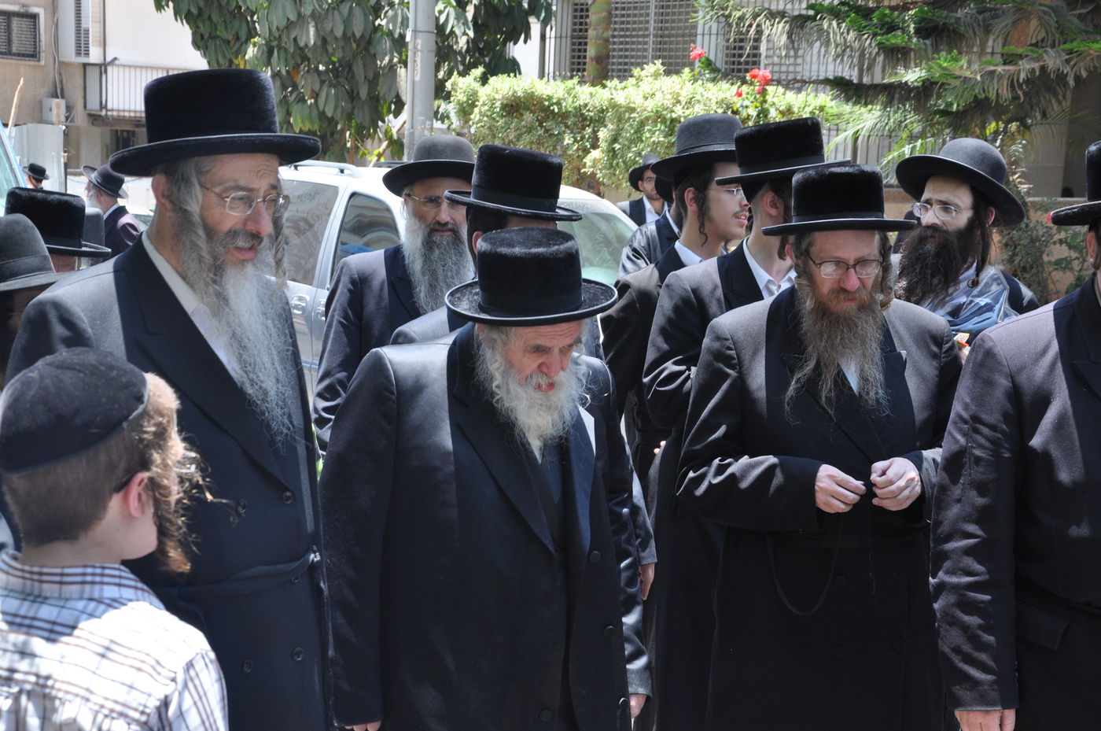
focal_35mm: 68
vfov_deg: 20.1
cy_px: 366
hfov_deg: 29.9
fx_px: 2061
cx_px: 550
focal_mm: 45
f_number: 9
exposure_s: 1/160
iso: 400
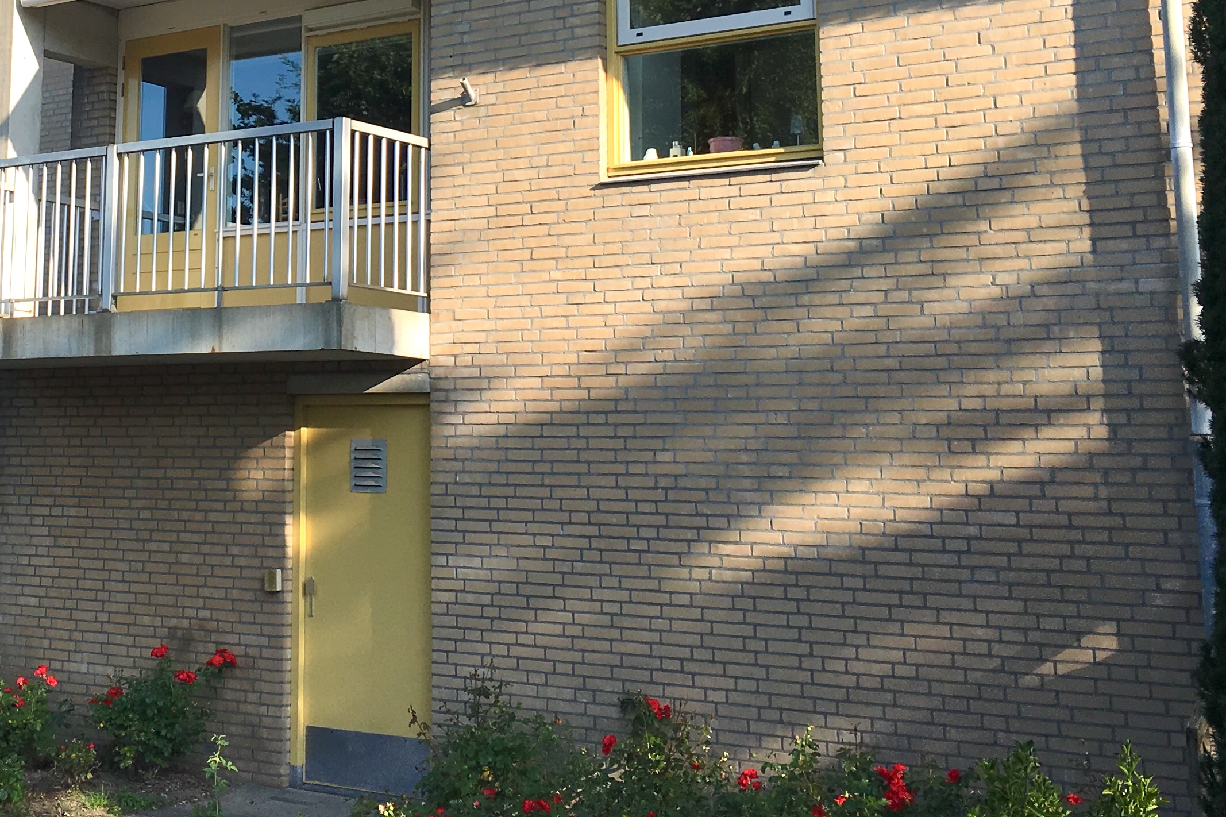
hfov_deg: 33.9
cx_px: 225
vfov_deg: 23.3
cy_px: 124
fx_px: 1941
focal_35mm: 57
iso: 25
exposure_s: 1/793
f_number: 2.2
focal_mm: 4.15
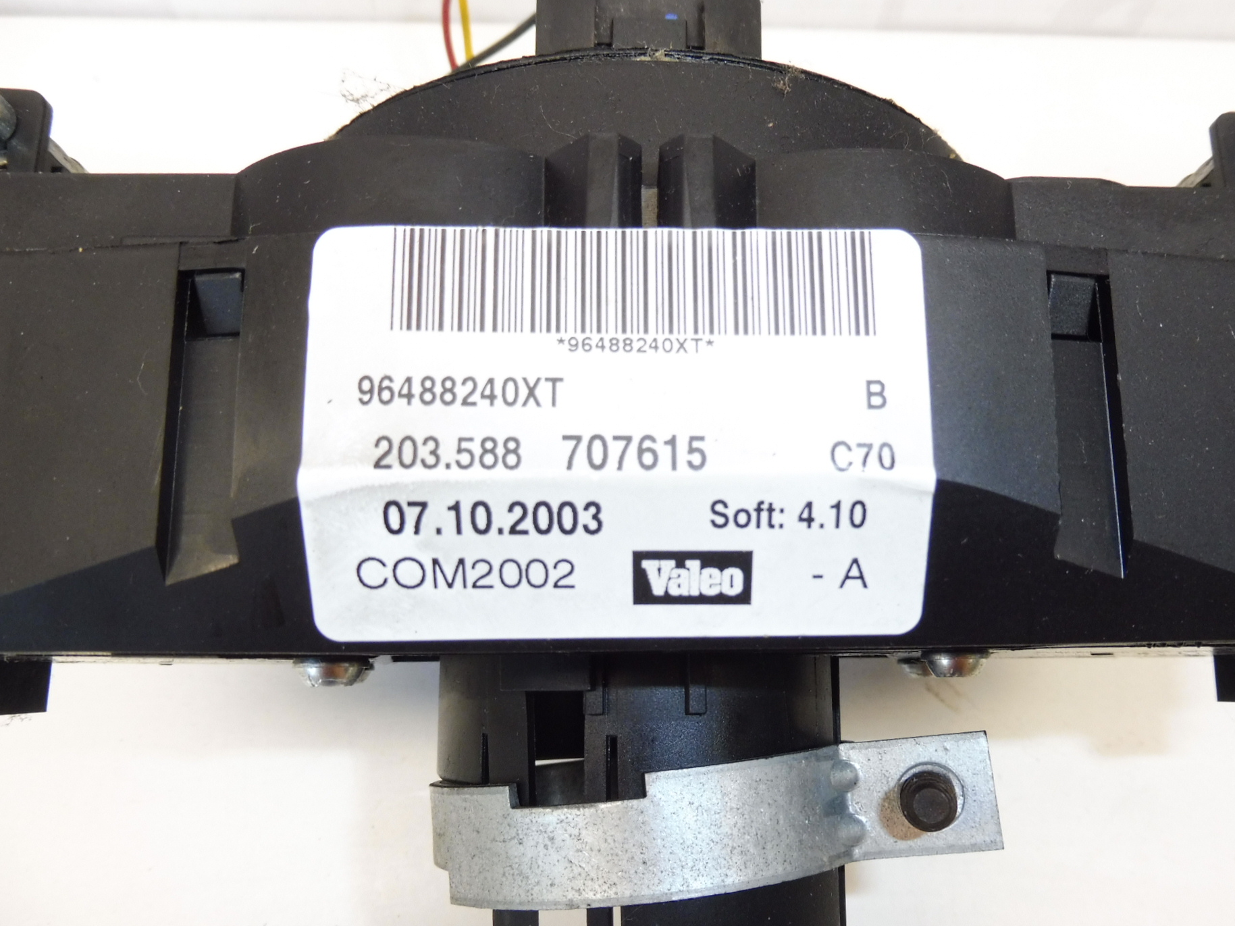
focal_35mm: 28
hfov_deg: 63.4
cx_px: 664
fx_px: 999
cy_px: 489
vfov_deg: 49.7
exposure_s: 1/60
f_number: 3.5
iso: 200
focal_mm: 4.4
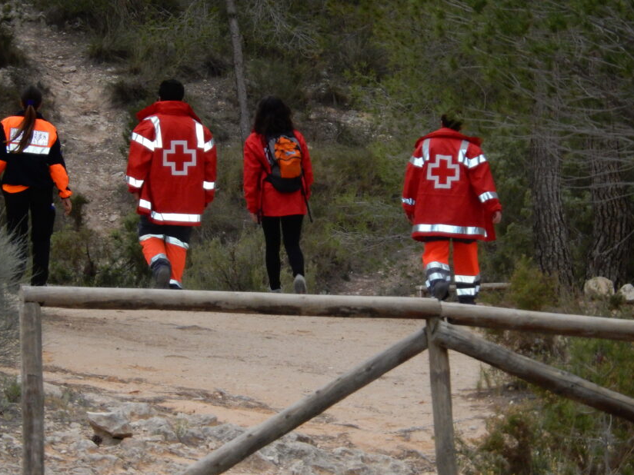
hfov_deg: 4.4
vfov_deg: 3.3
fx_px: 8169
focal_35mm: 446
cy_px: 264
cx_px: 312
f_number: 6.2
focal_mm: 68.7
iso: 450
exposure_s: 1/60
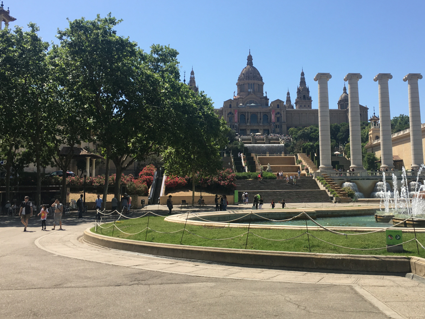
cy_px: 134
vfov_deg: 37.6
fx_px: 467
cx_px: 252
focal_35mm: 38
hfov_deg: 48.7
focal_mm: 4.15
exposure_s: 1/1399
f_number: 2.2
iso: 25
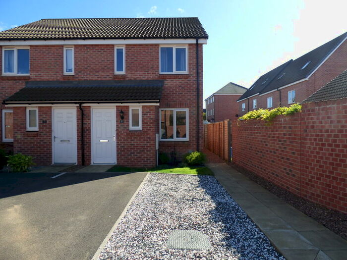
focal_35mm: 20
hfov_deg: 81.7
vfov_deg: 66.0
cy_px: 130
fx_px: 200
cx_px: 174
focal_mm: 3.58
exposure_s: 1/800
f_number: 2.8
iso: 100
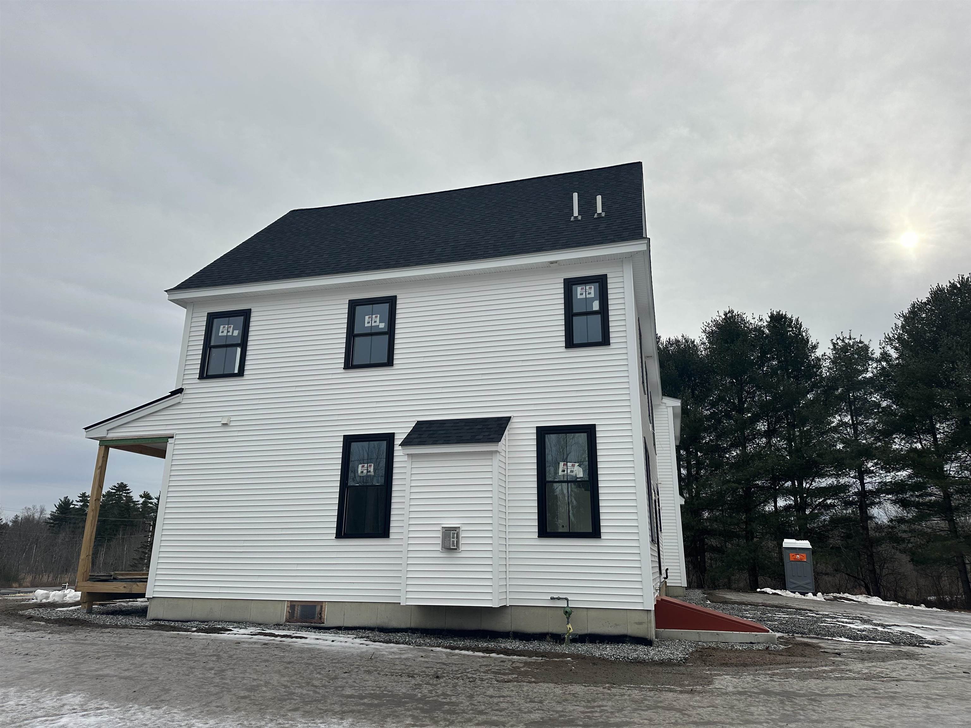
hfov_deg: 71.6
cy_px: 364
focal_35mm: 24
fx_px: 673
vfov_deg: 56.8
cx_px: 486
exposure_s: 1/4348
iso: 80
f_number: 1.78
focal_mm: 6.86
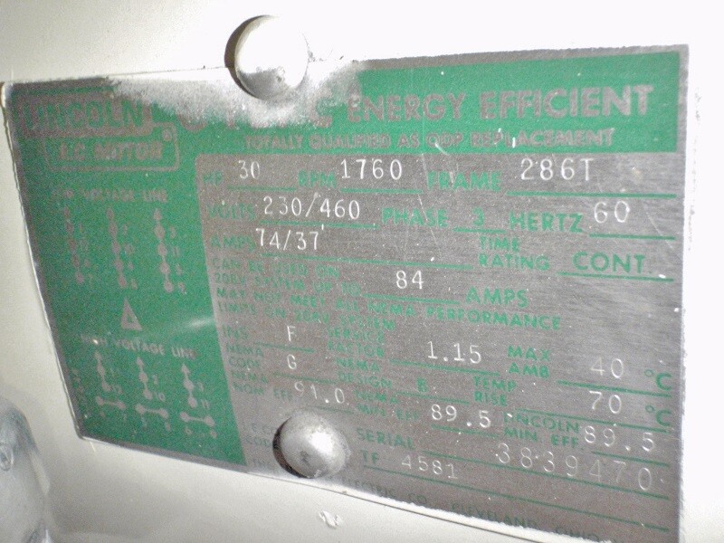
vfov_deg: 39.7
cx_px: 362
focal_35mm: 36
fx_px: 753
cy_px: 272
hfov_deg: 51.4
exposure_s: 1/30
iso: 1600
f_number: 4.1
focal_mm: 6.53
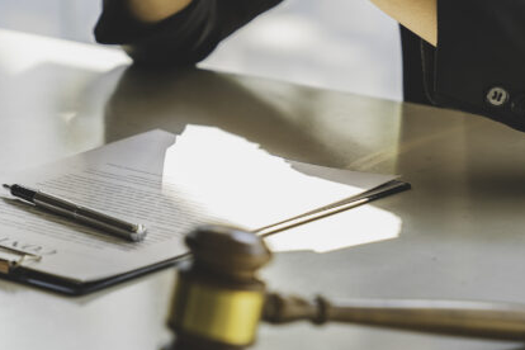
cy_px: 98
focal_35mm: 173
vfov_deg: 7.9
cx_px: 147
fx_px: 2523
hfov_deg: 11.9
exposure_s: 1/200
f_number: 3.2
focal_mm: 70
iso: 160
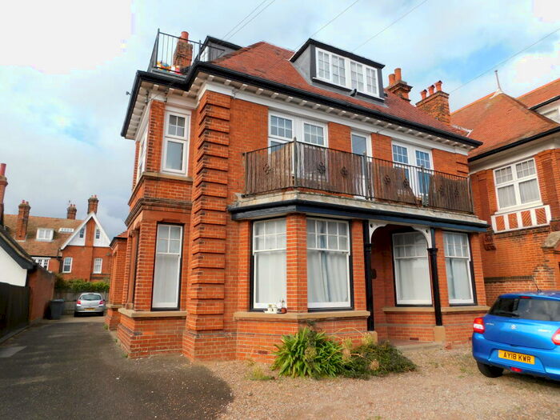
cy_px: 210
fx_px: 372
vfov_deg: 58.9
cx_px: 280
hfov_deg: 73.9
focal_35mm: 23
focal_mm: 4
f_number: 3
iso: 125
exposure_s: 1/640
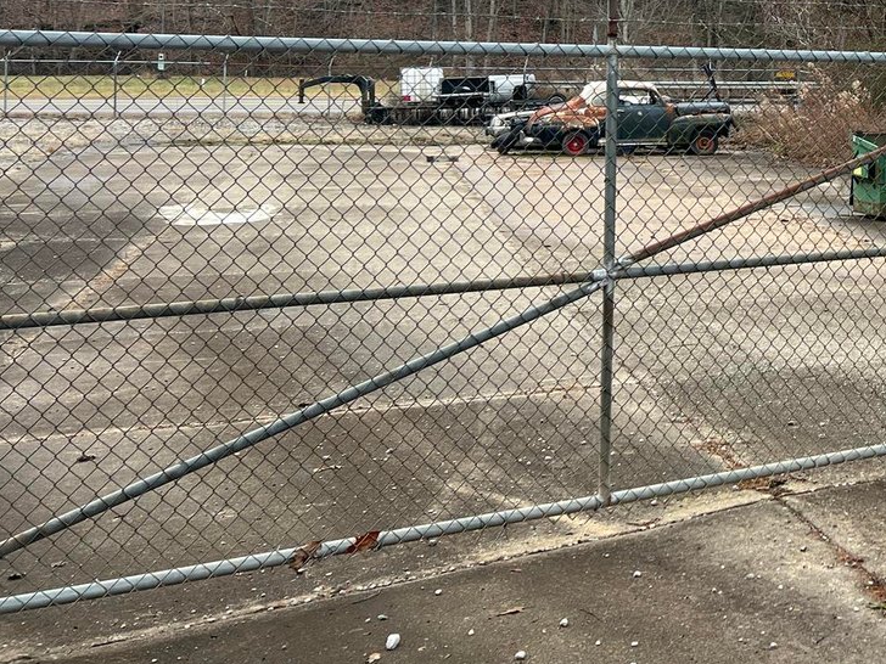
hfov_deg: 32.5
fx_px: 1382
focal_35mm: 54
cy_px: 44
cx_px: 896
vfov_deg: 26.0
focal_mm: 5.7
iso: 50
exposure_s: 1/334
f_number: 1.5
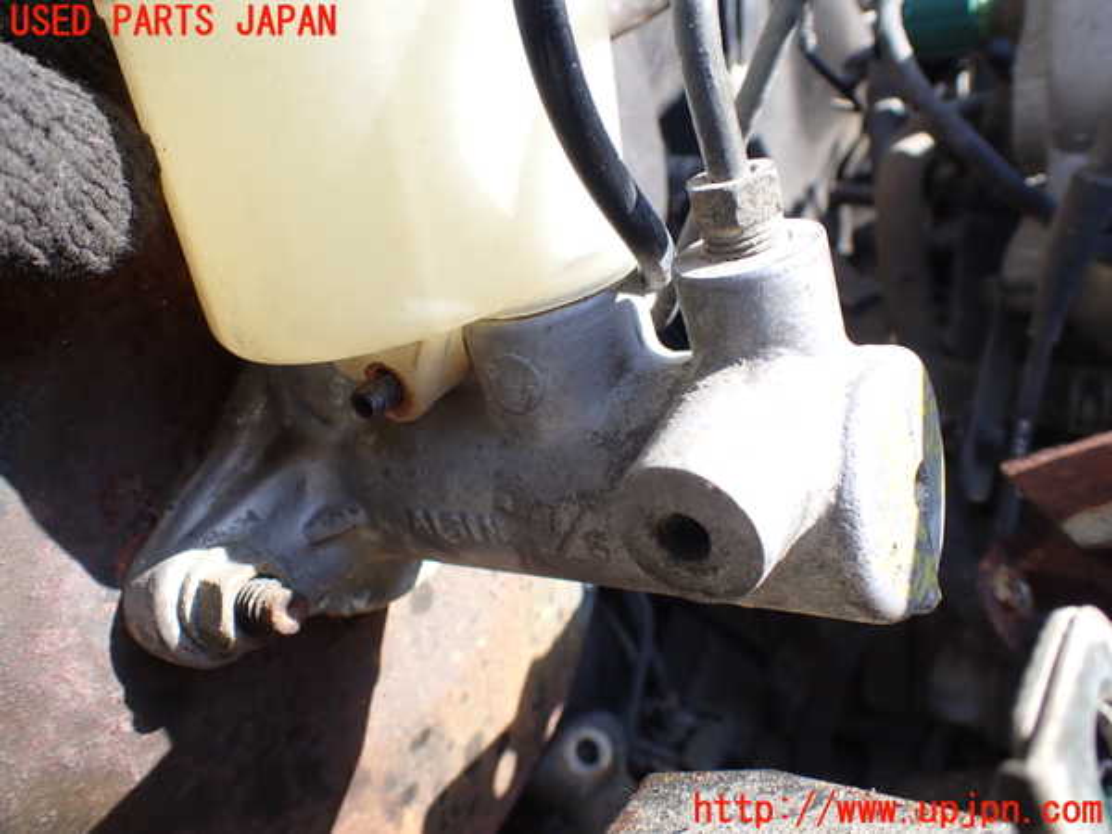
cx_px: 556
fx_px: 964
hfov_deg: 60.0
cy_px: 417
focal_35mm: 30
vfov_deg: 46.8
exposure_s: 1/200
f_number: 3.2
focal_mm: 5.4
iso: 100
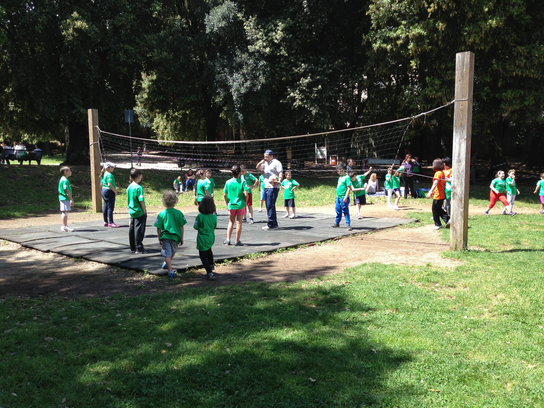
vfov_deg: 42.9
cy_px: 204
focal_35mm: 33
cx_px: 272
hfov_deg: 55.4
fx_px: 519
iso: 50
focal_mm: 4.13
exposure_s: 1/414
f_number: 2.4
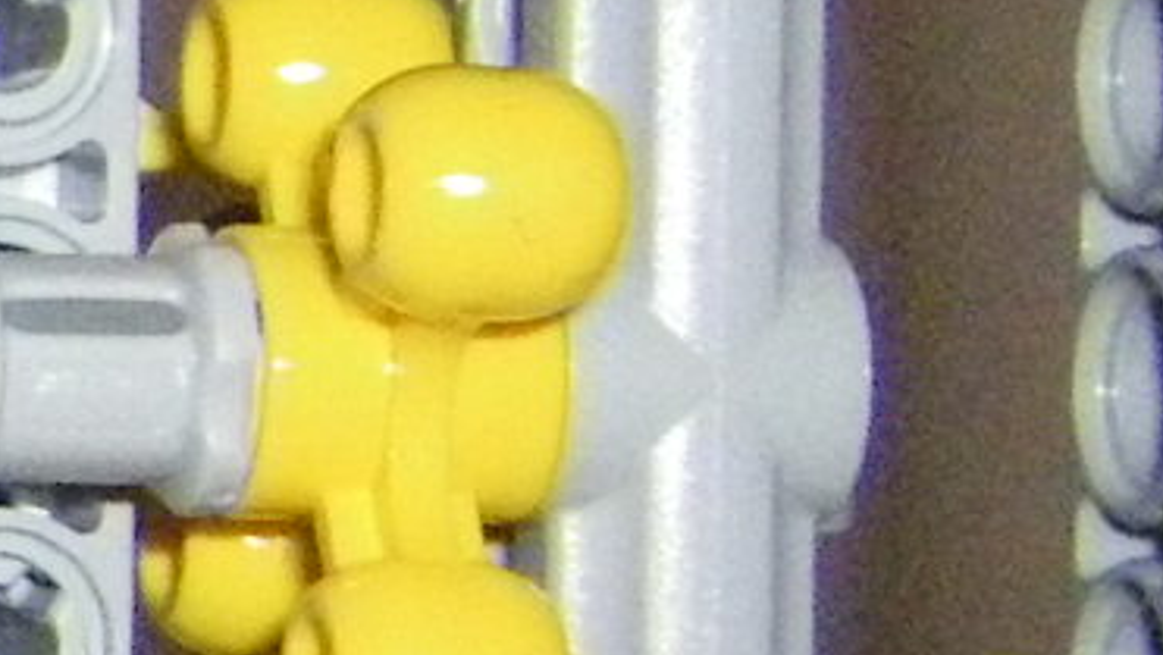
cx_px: -2125
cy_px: 288
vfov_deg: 4.7
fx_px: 7928
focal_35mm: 257
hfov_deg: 7.5
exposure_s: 1/50
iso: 640
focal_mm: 6.3
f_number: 7
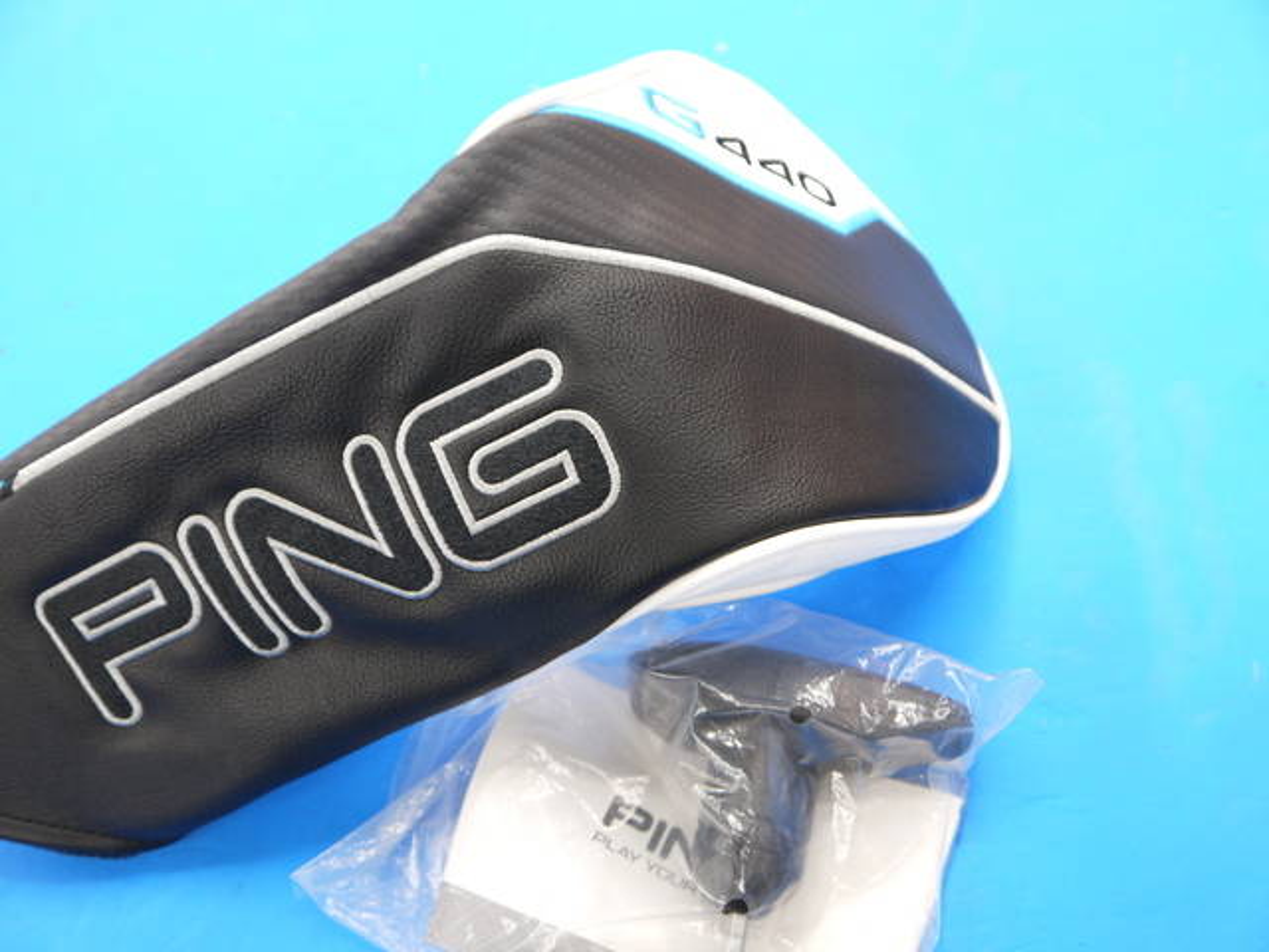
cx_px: 634
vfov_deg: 31.5
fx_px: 1686
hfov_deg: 41.2
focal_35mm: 46
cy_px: 476
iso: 500
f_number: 4.4
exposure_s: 1/60
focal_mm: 23
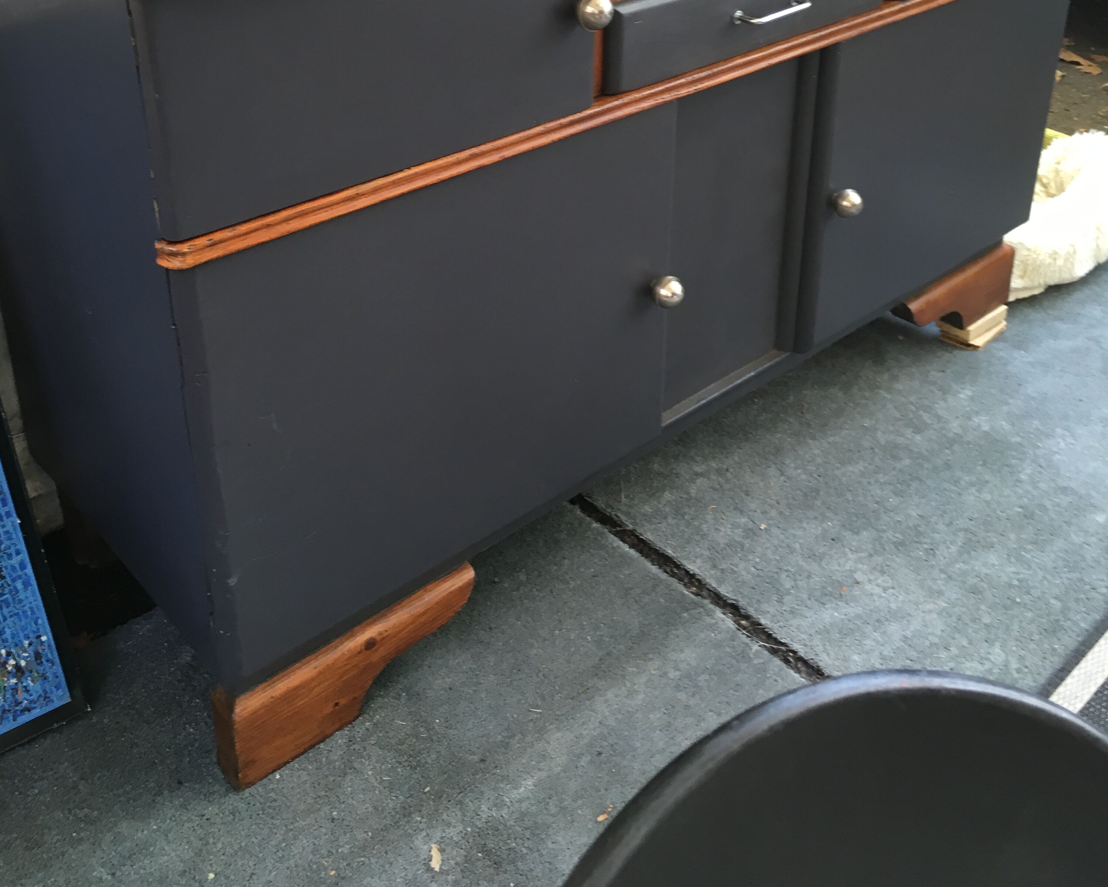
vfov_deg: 37.5
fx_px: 1246
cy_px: 154
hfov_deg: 47.9
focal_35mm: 38
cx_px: 556
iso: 80
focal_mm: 4.15
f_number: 2.2
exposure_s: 1/33
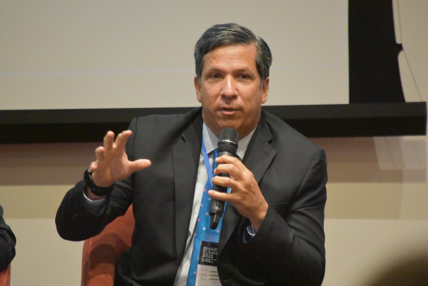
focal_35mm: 405
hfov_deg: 5.1
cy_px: 143
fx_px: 4815
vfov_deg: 3.4
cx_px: 214
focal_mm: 270
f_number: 5.6
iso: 12800
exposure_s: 1/200
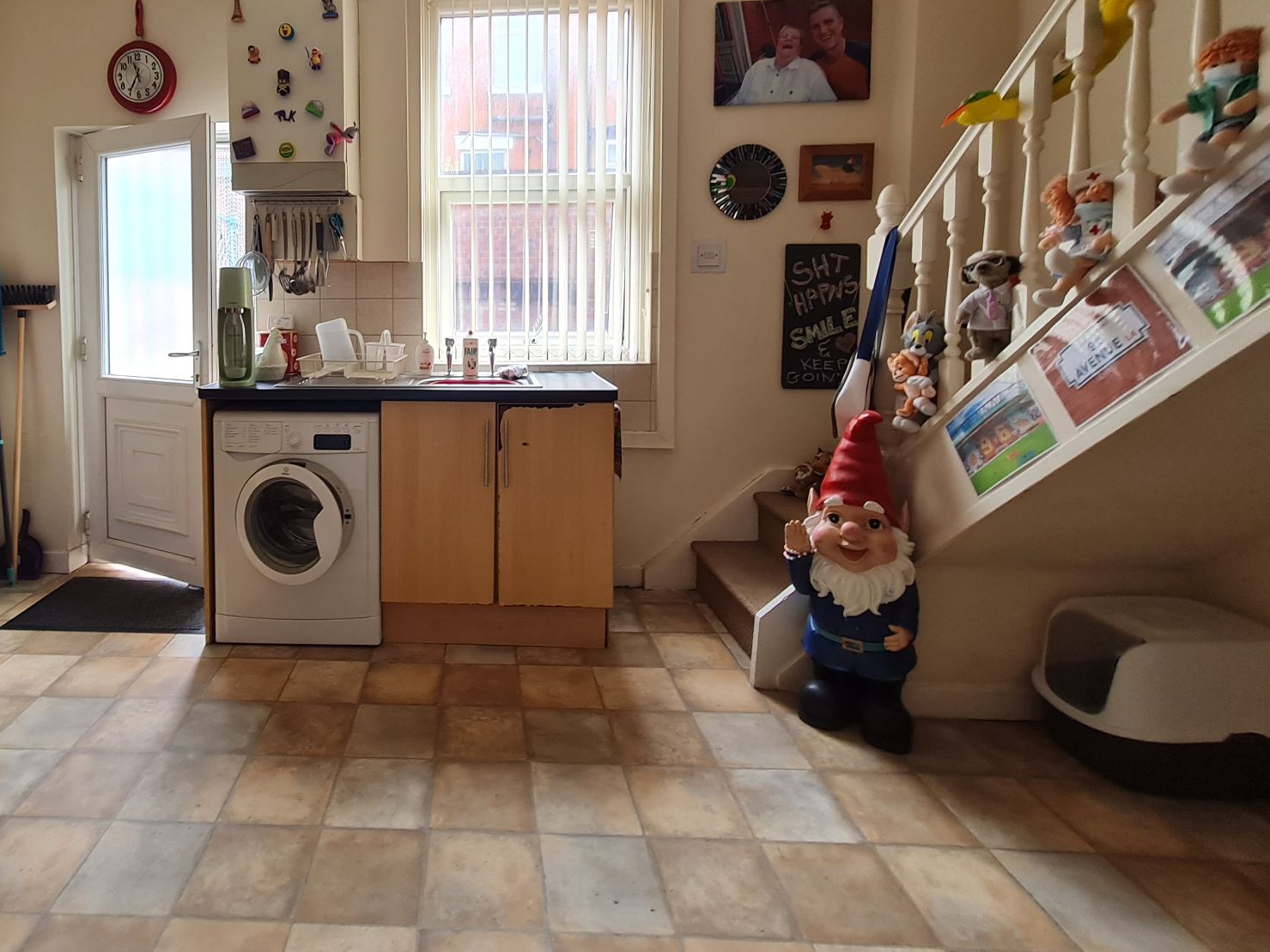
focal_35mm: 18
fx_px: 660
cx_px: 441
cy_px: 332
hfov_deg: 85.2
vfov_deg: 69.9
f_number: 2.2
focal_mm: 1.74
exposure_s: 1/50
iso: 64
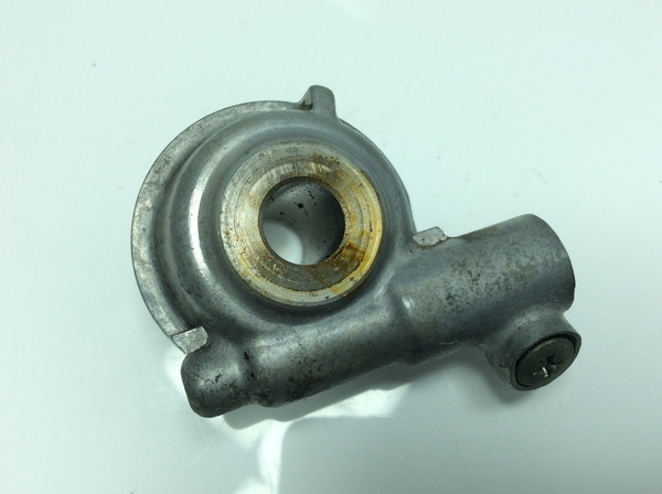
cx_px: 331
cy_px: 247
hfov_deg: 56.9
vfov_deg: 44.0
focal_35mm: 32
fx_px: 611
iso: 32
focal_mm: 3.3
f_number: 2.4
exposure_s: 1/414
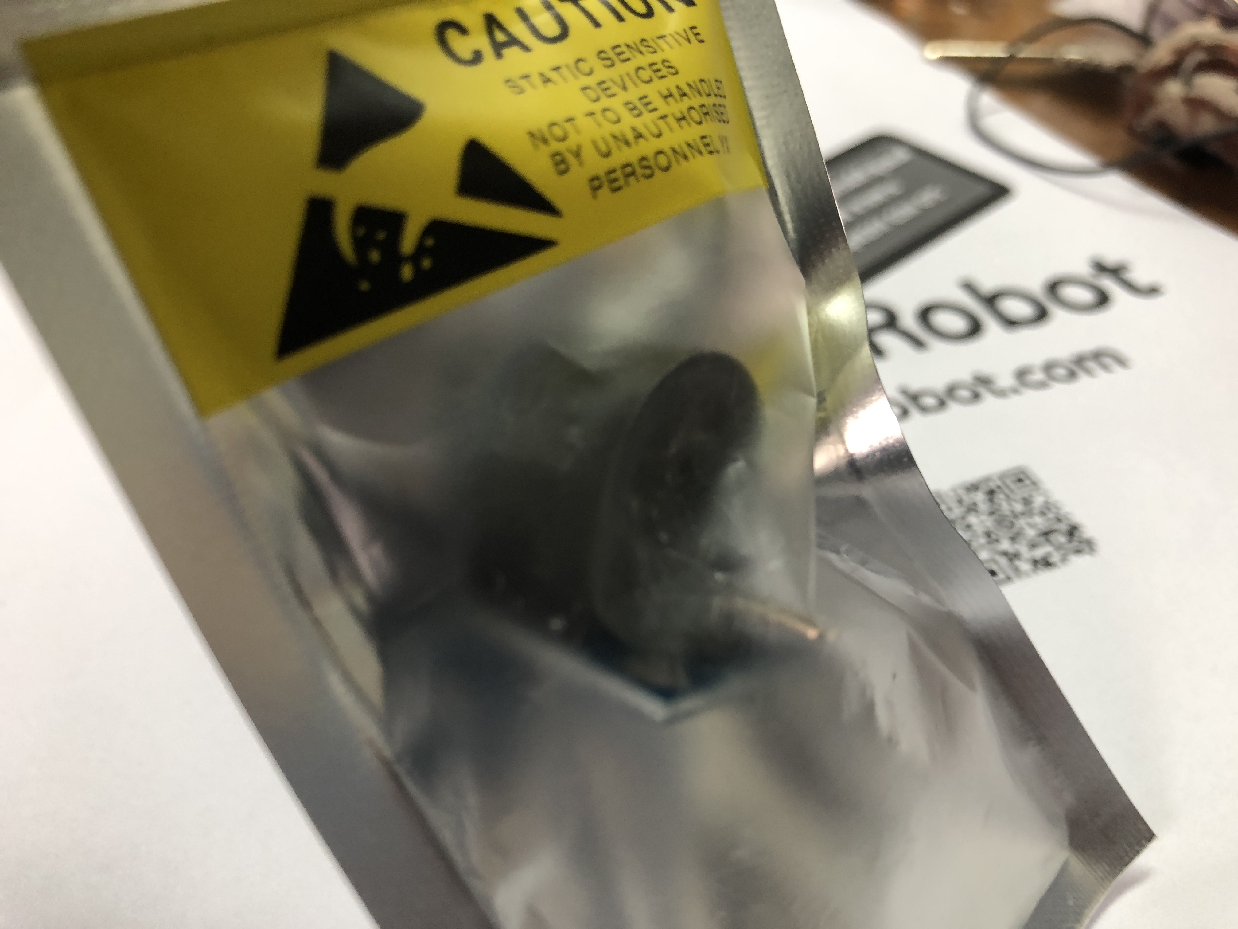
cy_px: 464
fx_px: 1001
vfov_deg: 49.7
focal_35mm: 28
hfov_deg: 63.4
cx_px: 619
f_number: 1.8
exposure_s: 1/17
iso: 50
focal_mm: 3.99
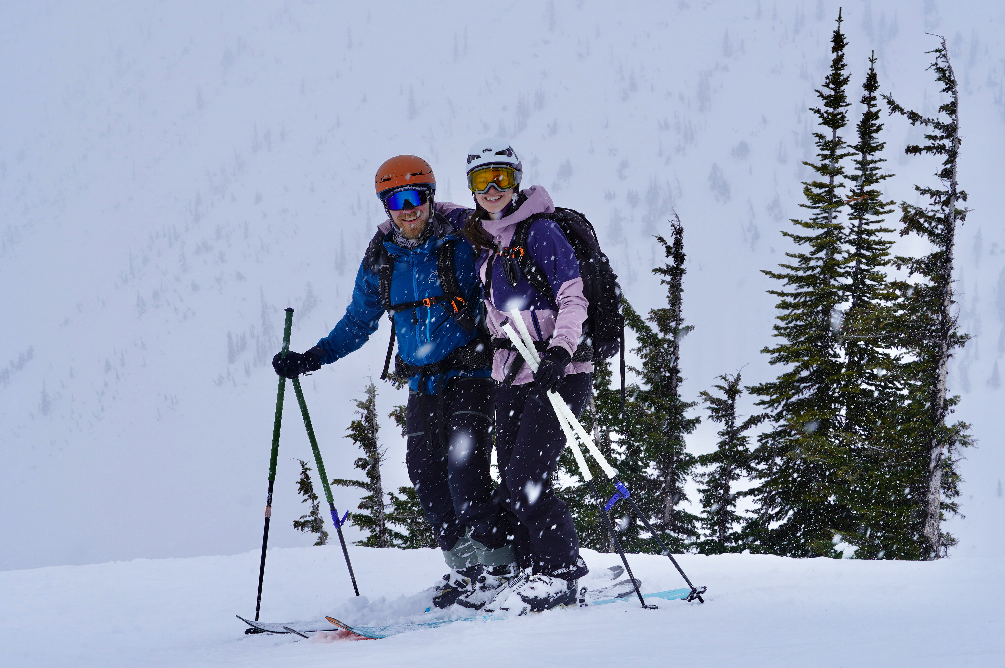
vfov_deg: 20.1
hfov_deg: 29.9
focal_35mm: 68
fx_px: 1883
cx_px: 502
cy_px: 334
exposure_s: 1/200
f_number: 11
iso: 100
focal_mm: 45
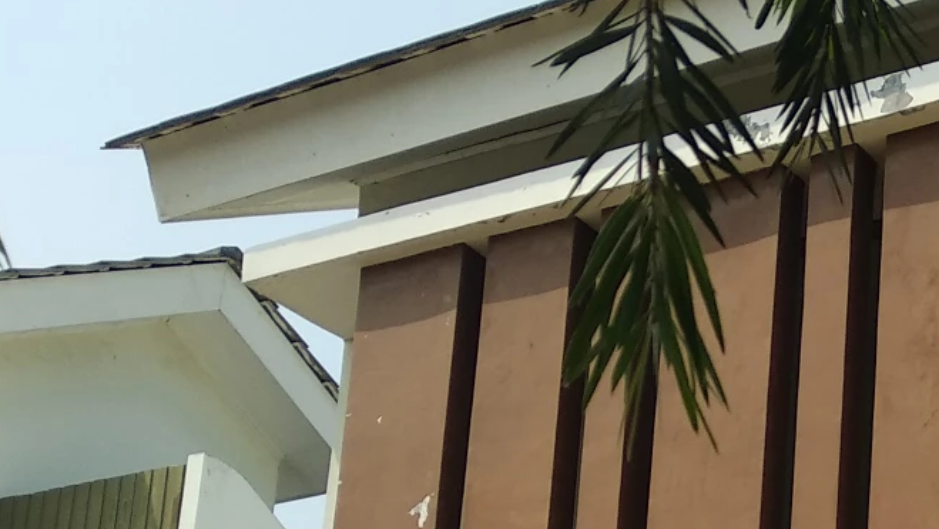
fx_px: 2142
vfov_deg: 13.2
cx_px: 1136
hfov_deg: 22.7
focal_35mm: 86
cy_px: 837
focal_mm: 3.81
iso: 100
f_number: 2.2
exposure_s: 1/1111
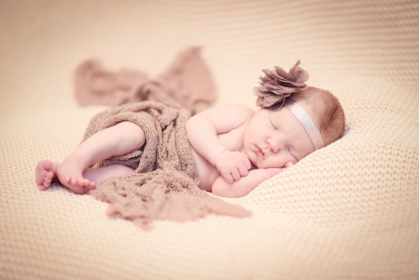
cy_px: 140
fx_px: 989
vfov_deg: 16.1
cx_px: 210
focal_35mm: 85
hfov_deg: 23.9
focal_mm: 85
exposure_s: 1/125
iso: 2000
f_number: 1.8
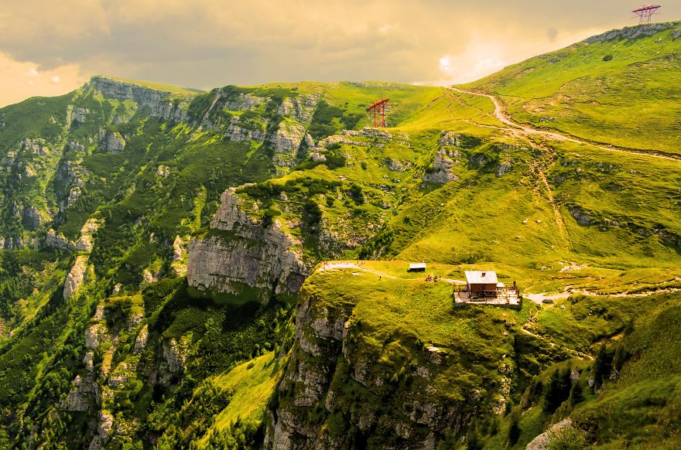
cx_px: 340
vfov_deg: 47.7
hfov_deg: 67.5
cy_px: 225
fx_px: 509
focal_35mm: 27
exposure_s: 1/125
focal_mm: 18
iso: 200
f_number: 11
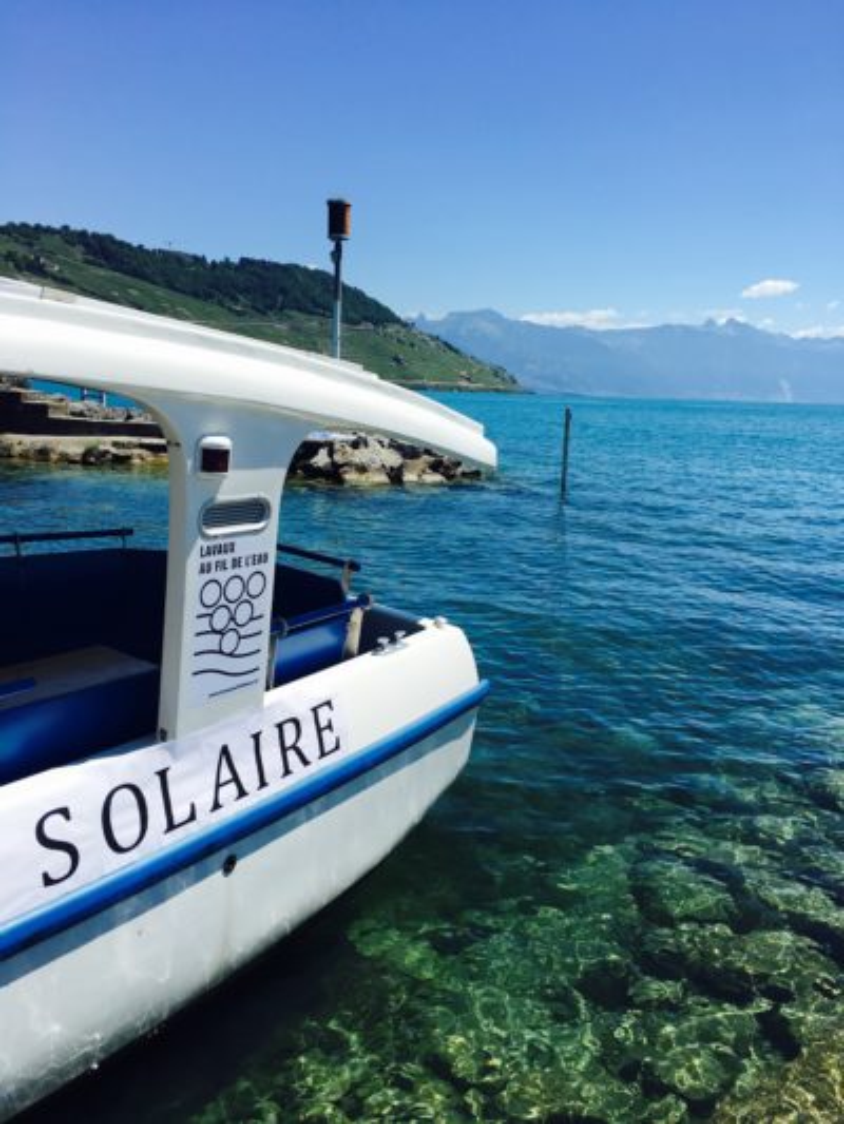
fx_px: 942
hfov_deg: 48.2
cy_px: 562
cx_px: 422
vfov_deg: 61.6
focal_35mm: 29
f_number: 2.2
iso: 25
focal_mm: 4.15
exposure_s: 1/2198
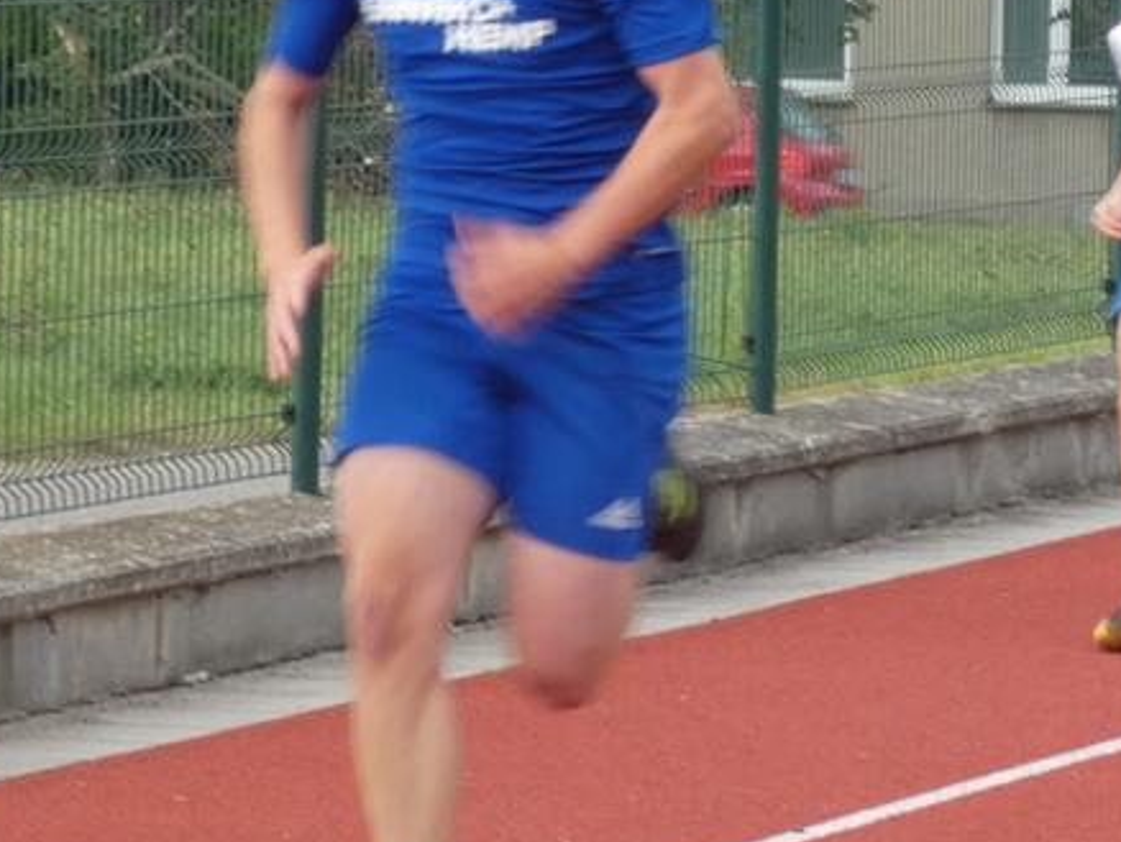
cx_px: 1103
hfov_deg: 5.6
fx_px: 11373
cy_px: -20
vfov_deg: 4.2
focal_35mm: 351
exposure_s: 1/125
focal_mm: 20.5
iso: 80
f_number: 5
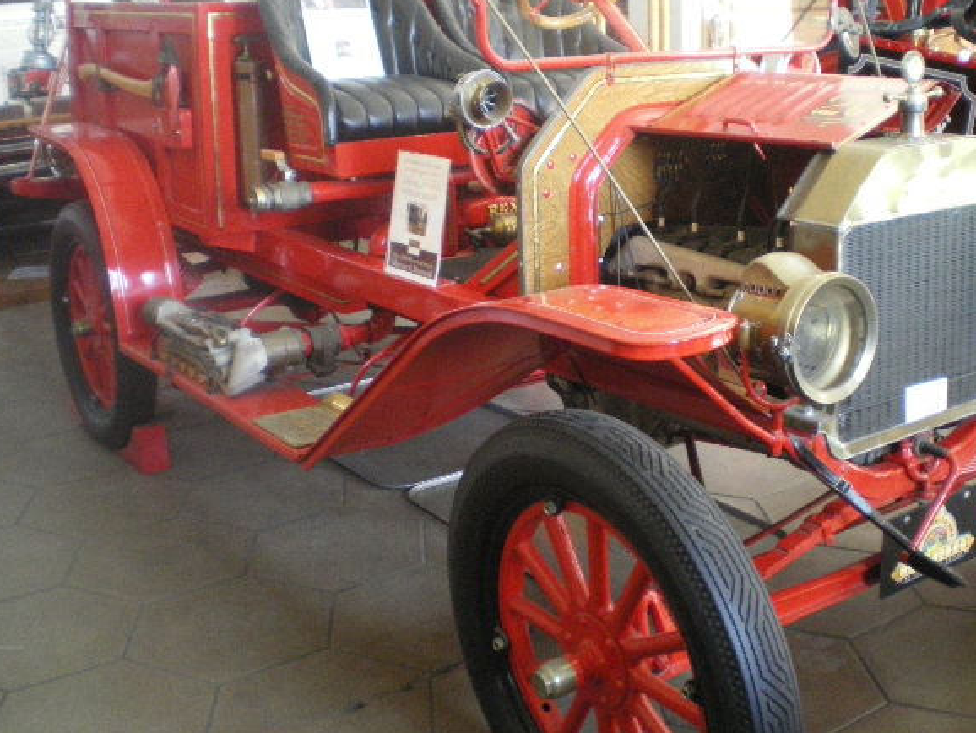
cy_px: 285
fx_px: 1298
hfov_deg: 41.2
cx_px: 532
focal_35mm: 46
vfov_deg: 31.4
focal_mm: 6.3
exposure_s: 1/50
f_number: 3.1
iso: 640
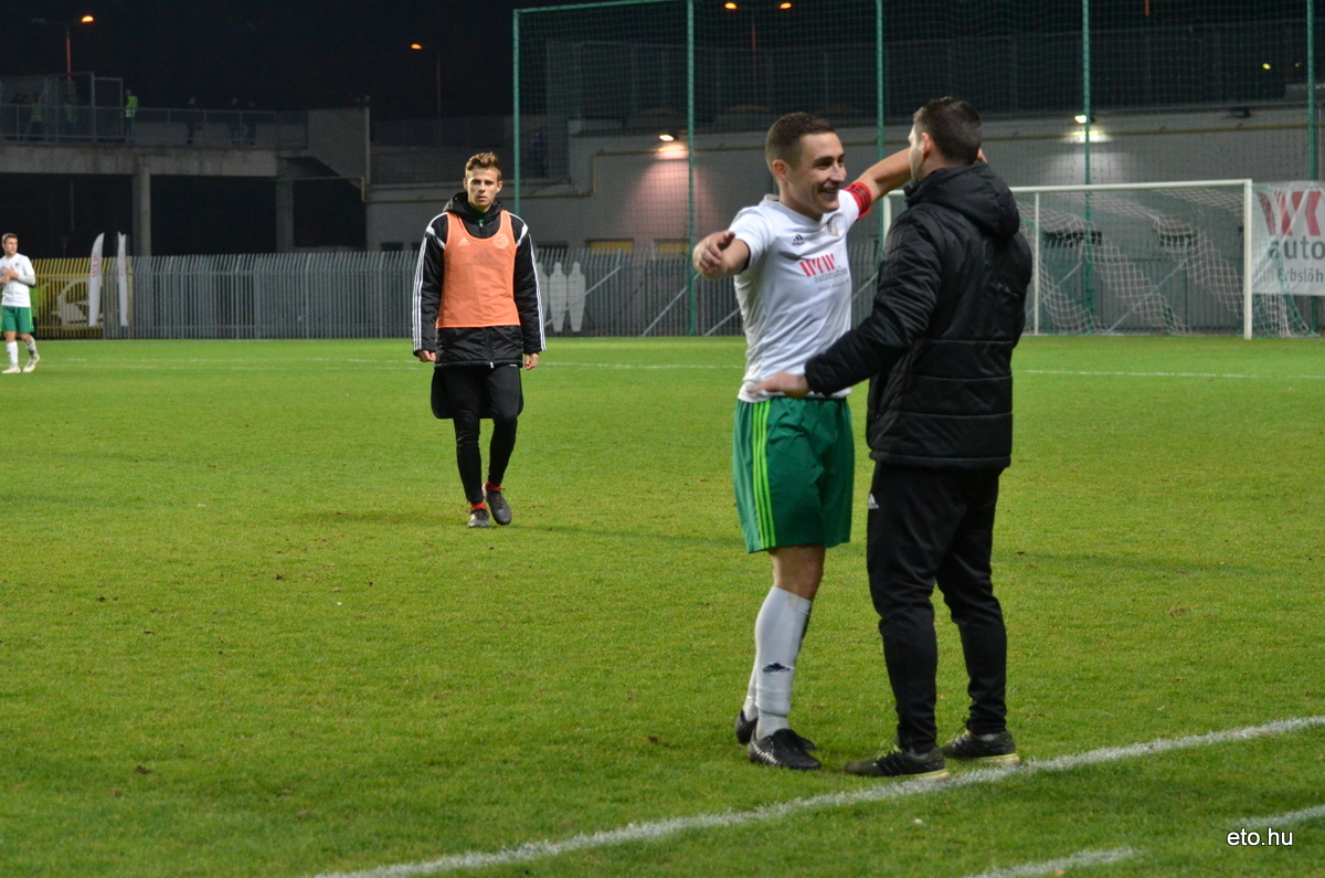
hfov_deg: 19.5
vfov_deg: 13.0
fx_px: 3857
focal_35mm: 105
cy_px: 439
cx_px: 662
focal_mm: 70
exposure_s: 1/320
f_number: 4.5
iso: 2000
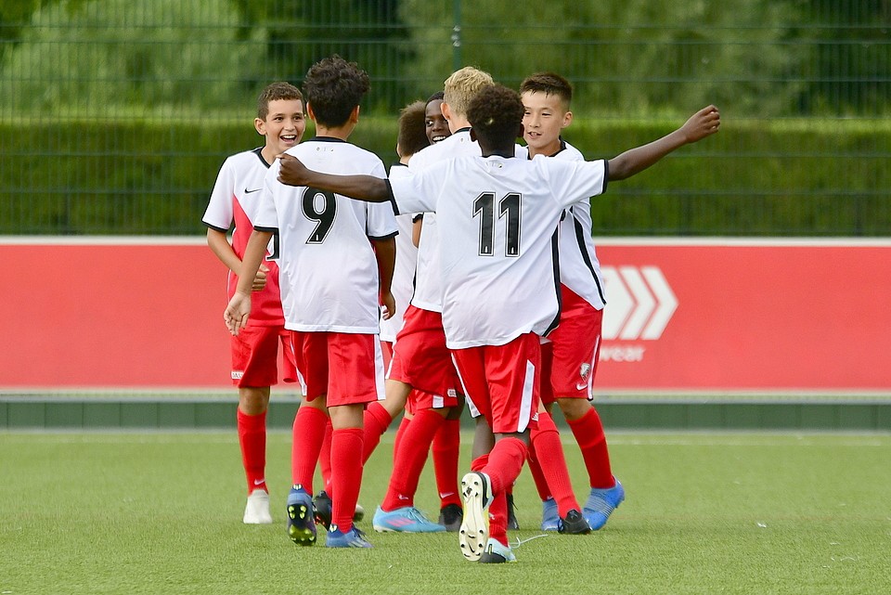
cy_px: 298
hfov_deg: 5.2
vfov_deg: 3.4
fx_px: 9904
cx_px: 446
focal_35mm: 400
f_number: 3.2
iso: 250
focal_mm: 200
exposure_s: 1/1250
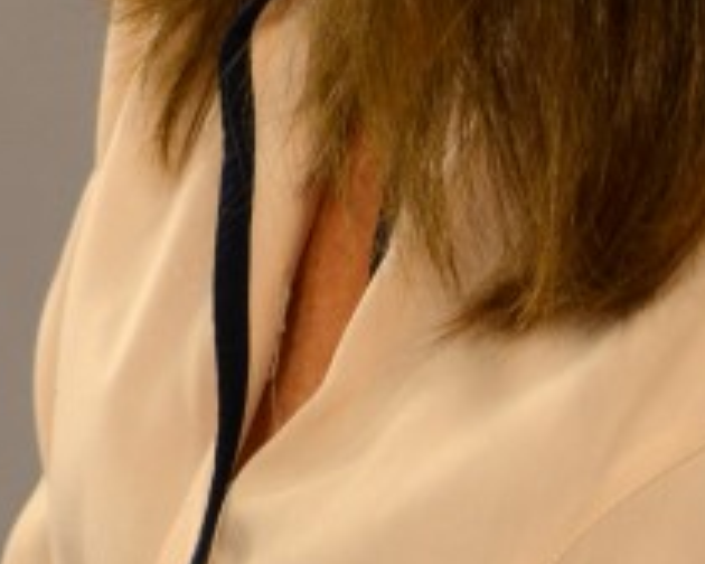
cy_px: -121
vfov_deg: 2.5
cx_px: 0
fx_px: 12874
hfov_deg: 3.1
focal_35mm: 617
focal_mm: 80
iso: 400
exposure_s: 1/60
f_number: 4.5
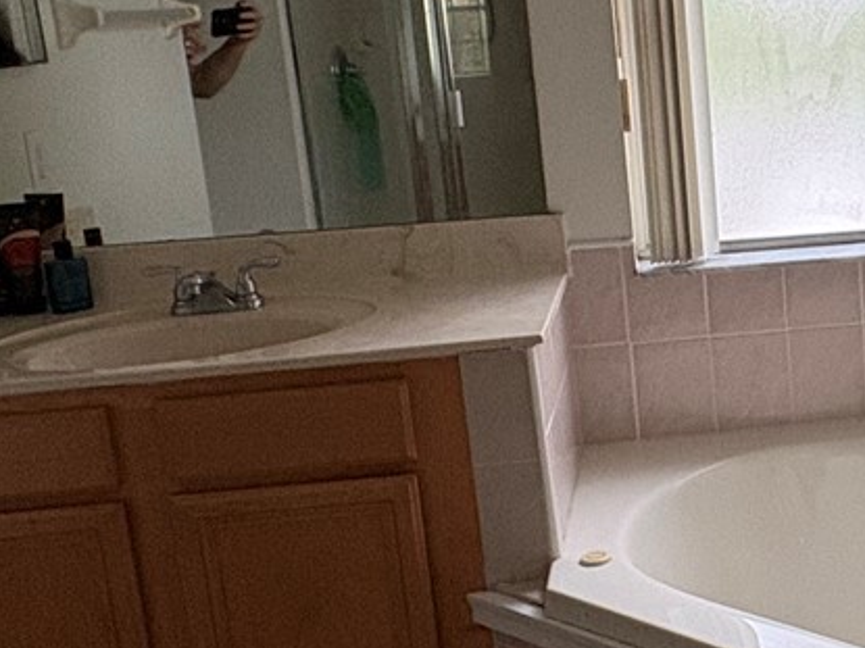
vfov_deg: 27.0
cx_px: 898
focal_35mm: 54
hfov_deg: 32.2
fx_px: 1349
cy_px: 279
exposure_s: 1/99
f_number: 2.2
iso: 200
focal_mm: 2.22
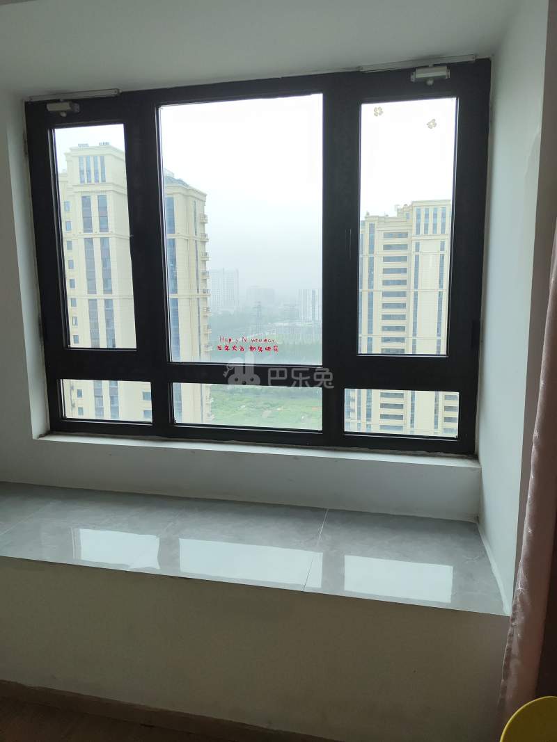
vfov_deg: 71.6
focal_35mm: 24
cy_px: 371
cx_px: 278
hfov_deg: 56.8
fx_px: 515
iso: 381
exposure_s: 1/100
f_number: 1.88
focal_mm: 5.56
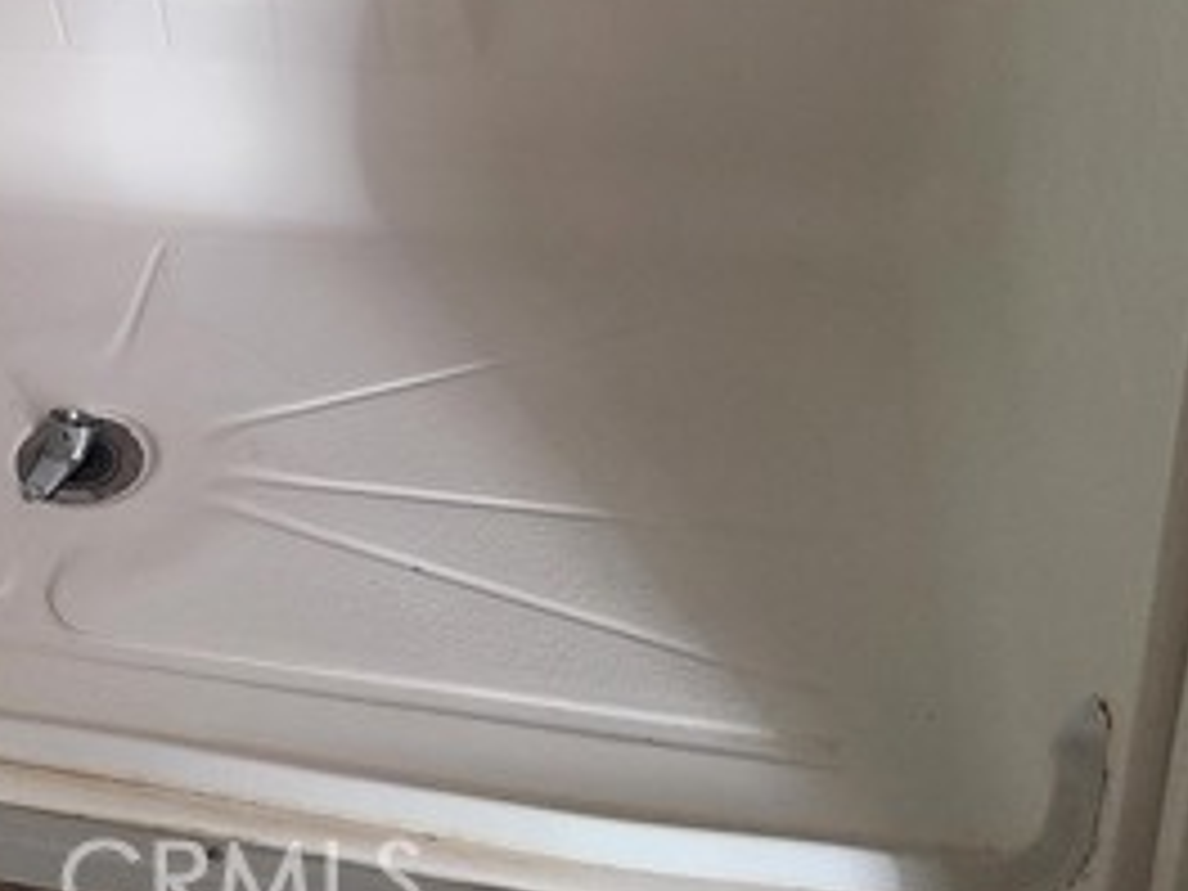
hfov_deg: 29.0
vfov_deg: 21.8
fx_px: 2162
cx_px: 40
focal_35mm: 63
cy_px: -135
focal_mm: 5.4
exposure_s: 1/40
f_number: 1.8
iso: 200
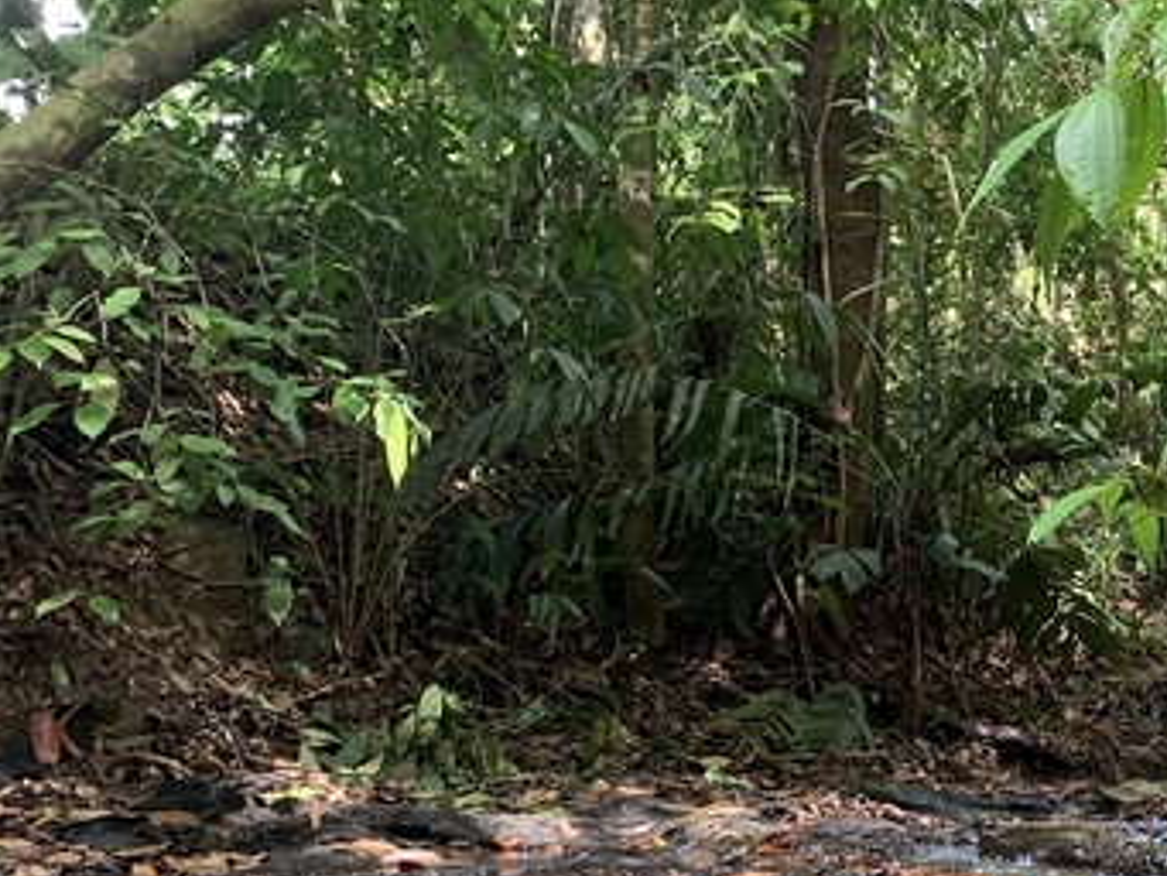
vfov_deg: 23.2
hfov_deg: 28.5
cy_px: 832
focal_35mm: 61
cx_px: 1311
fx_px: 2057
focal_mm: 4.25
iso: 160
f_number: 1.8
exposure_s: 1/60
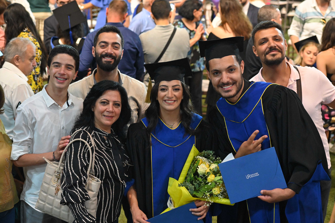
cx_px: 168
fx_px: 651
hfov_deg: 28.9
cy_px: 112
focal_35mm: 70
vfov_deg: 19.4
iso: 6400
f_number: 4
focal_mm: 70
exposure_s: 1/125
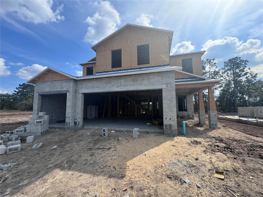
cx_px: 132
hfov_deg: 102.1
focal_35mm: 14
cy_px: 98
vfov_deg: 85.7
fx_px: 106
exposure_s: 1/932
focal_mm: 2.22
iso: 40
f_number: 2.2
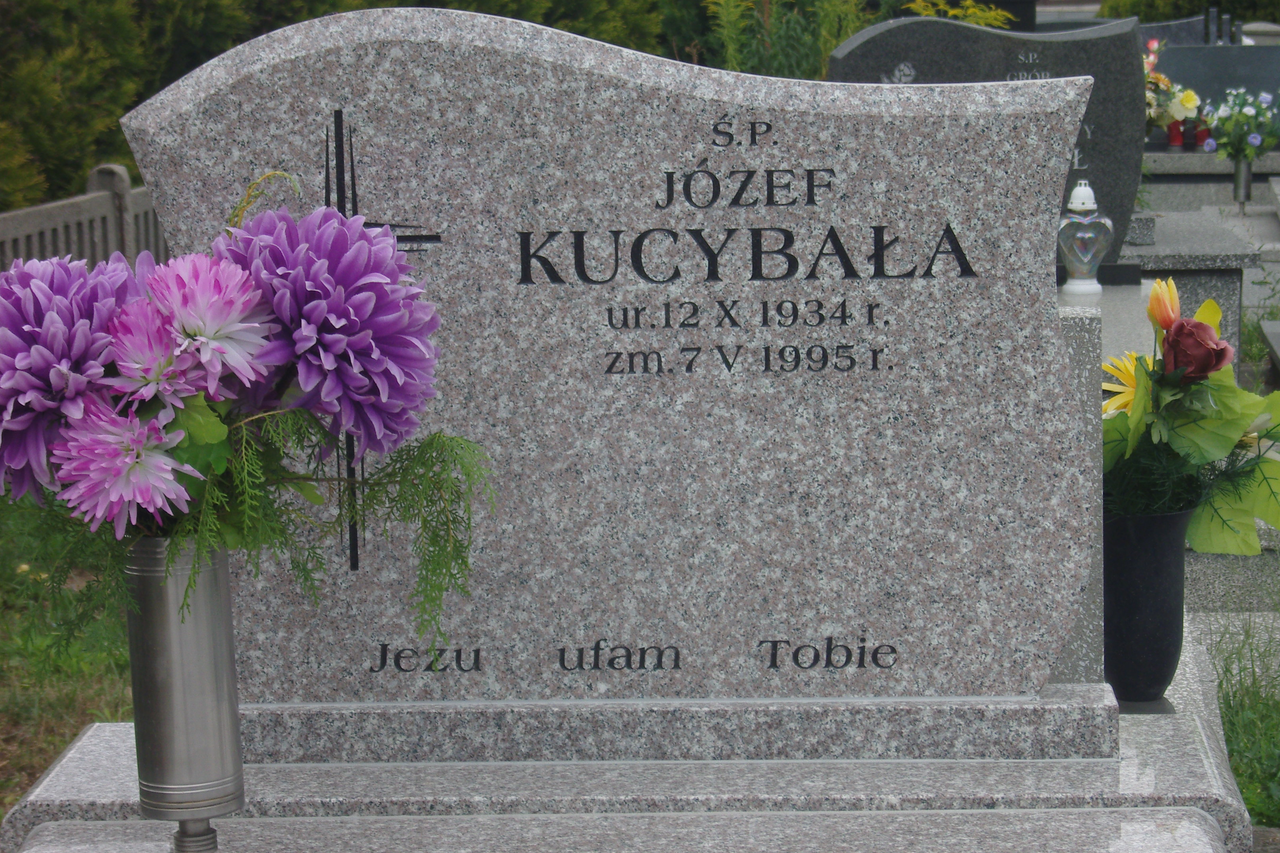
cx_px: 644
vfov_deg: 12.8
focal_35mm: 107
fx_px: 3804
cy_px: 425
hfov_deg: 19.1
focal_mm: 21.9
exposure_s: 1/250
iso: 100
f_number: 5.2
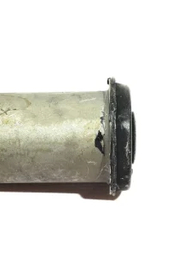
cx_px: 52
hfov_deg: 18.8
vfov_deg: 28.1
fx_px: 552
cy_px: 139
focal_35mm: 72
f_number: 1.75
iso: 280
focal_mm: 4.75
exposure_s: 1/100
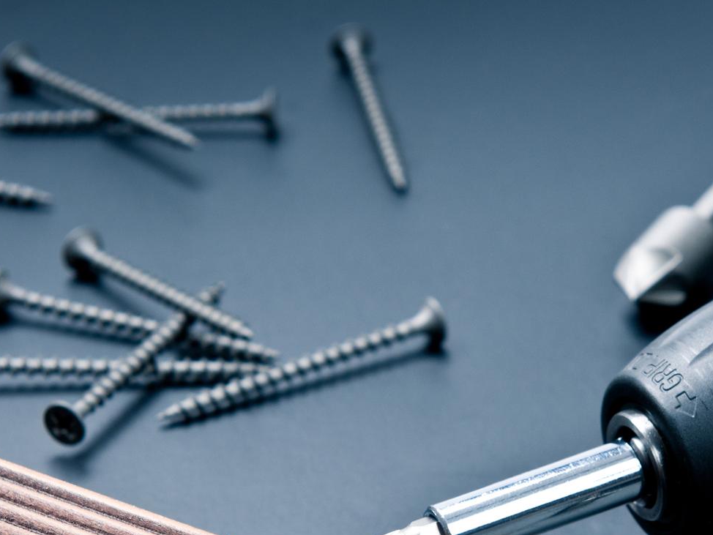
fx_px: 4368
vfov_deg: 7.0
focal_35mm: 212
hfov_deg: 9.3
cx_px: 541
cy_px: 468
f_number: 6.3
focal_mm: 70
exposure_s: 1/100
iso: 100
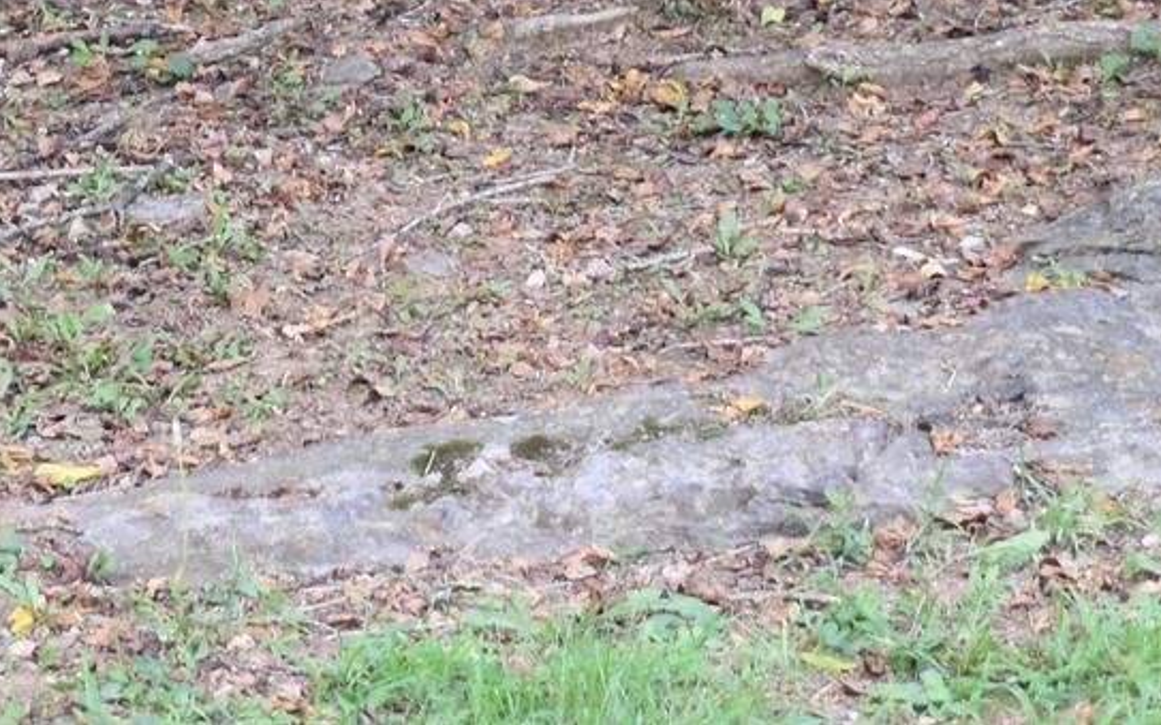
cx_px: 32
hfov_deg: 10.6
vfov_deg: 6.5
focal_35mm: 196
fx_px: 6200
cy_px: -732
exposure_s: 1/100
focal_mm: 34
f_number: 5
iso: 400
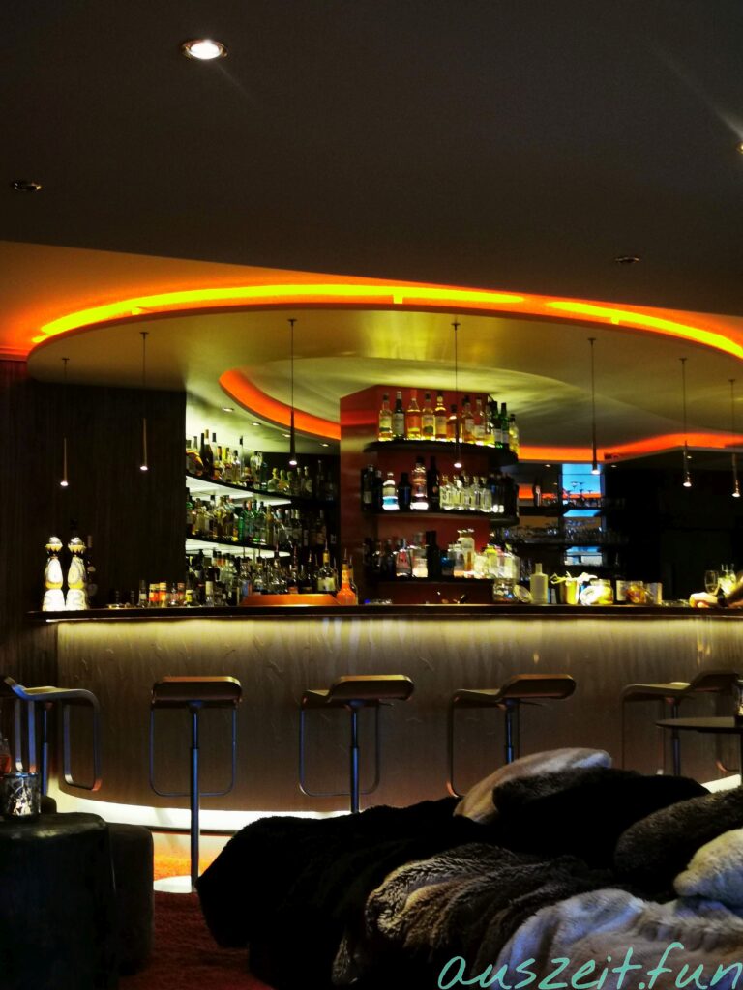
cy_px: 495
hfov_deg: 30.3
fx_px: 1374
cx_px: 372
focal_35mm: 48
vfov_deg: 39.7
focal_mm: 5.58
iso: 400
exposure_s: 1/38.5
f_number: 1.8
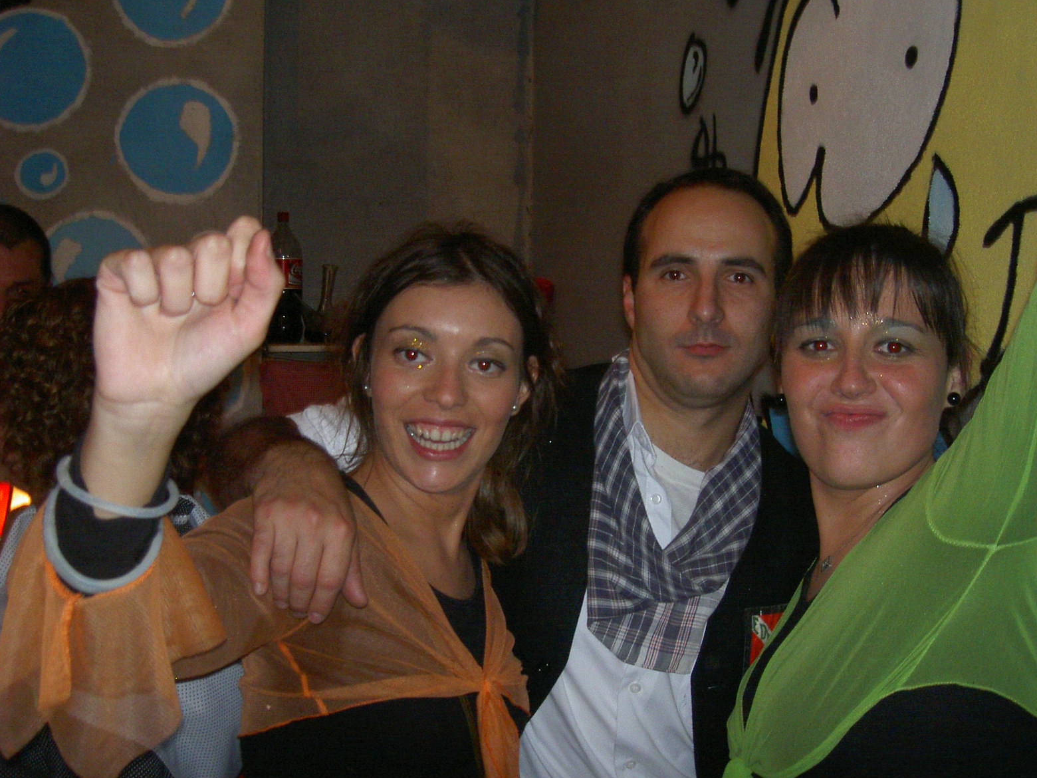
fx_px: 1198
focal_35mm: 40
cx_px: 516
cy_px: 386
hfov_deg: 46.8
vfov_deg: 36.0
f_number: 2.8
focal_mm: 8
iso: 100
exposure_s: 1/59.5
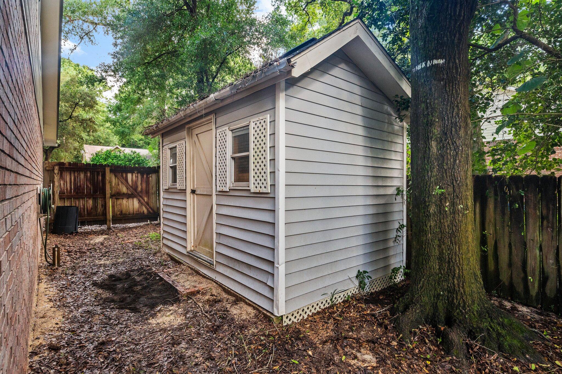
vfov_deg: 68.8
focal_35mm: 18
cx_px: 281
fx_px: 273
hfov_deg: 91.7
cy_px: 187
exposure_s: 1/100
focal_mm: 17.5
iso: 2500
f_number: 9
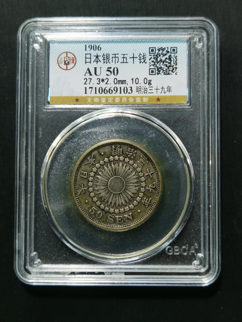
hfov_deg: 25.2
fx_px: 541
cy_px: 161
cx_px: 121
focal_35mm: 58
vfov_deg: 33.2
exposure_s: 1/100
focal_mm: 6.67
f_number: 1.9
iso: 100
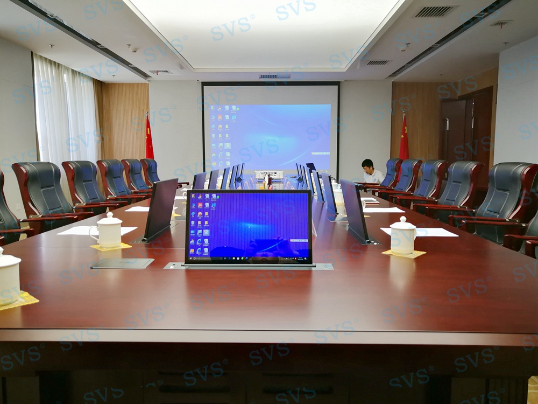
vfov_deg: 51.4
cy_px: 202
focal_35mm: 27
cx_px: 269
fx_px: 420
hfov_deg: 65.3
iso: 100
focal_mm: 3.95
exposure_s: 1/50
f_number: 1.8
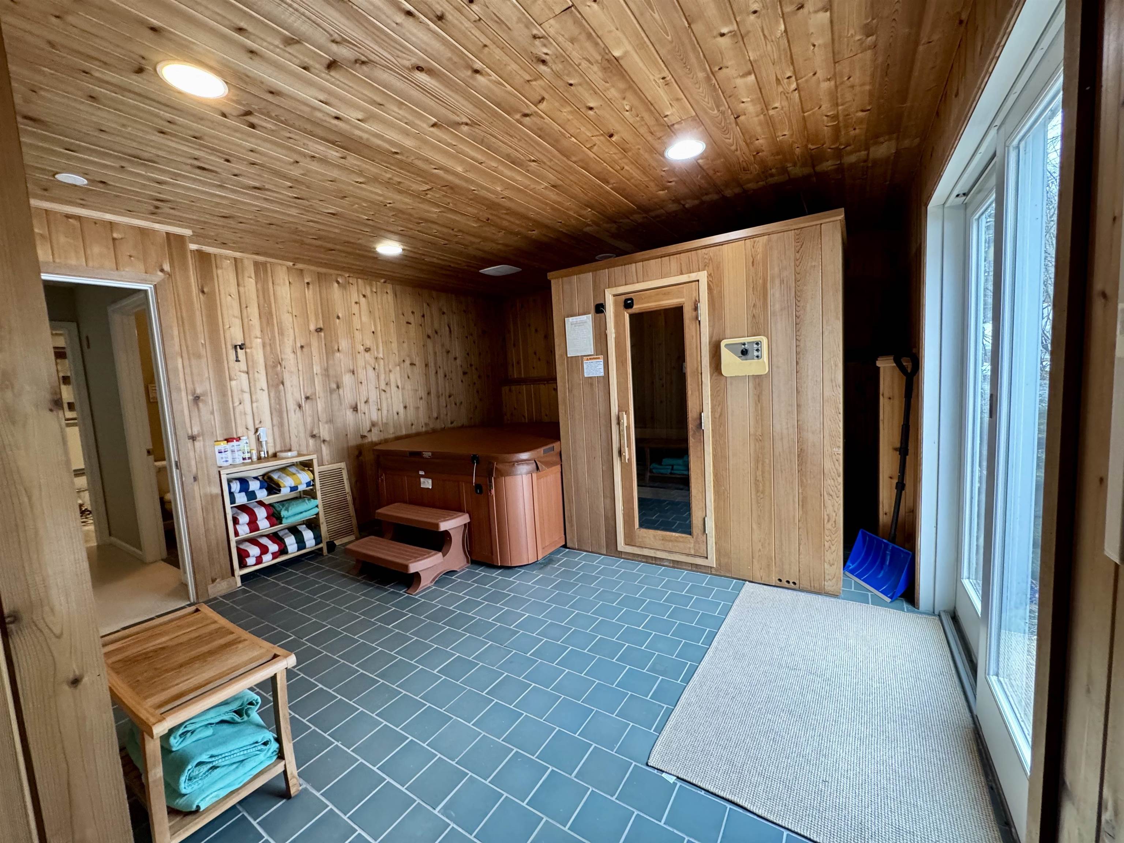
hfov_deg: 102.1
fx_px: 455
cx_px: 562
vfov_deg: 85.7
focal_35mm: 14
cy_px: 422
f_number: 2.2
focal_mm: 2.22
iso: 320
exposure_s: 1/60
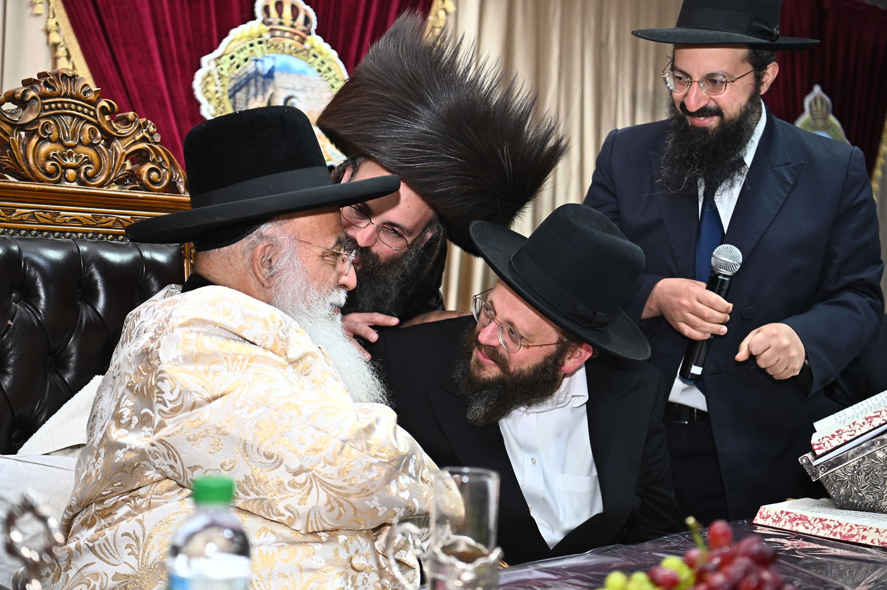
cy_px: 295
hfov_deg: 34.5
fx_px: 1428
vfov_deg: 23.4
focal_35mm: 58
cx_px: 444
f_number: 3.5
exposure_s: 1/200
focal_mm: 58
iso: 400
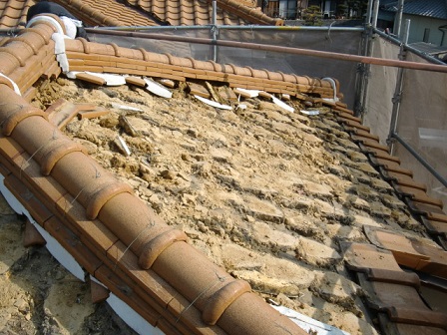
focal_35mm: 38
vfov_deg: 37.7
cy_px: 168
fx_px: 491
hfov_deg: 49.0
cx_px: 224
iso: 64
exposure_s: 1/640
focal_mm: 6.66
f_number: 3.9
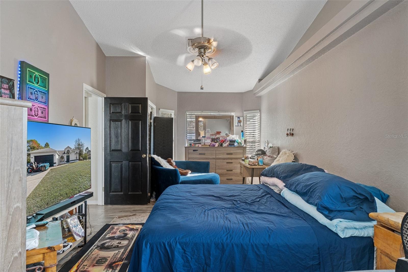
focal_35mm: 20
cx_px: 204
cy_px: 136
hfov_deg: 85.4
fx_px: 221
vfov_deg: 63.2
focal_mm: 13
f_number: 8
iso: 320
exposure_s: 3.2
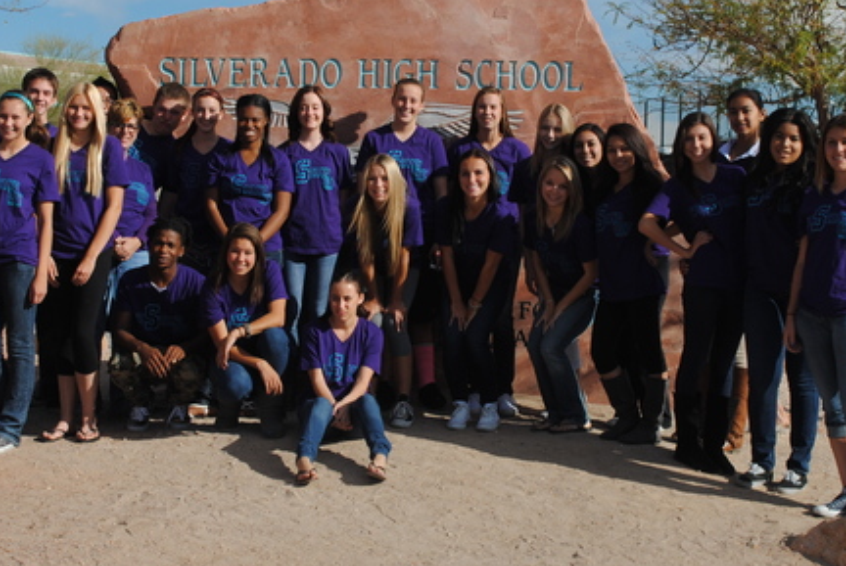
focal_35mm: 80
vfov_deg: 17.1
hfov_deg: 25.3
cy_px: 213
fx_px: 1882
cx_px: 380
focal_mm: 32
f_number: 9
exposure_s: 1/320
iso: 100
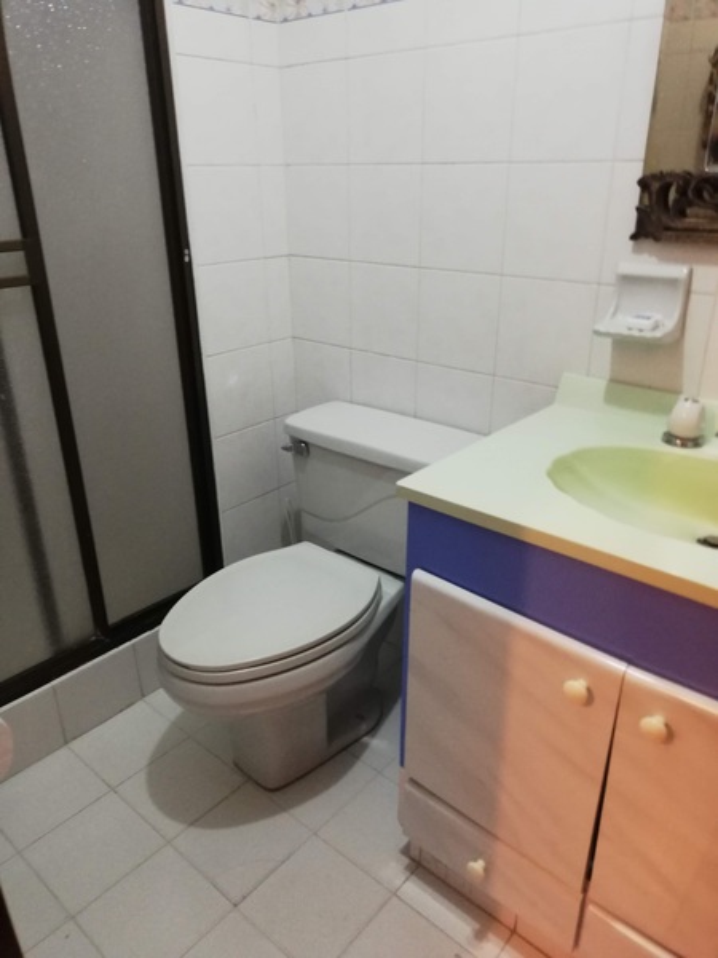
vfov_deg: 67.3
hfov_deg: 53.1
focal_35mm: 26
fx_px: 719
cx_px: 359
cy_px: 479
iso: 500
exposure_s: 1/24
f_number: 2.2
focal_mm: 3.81
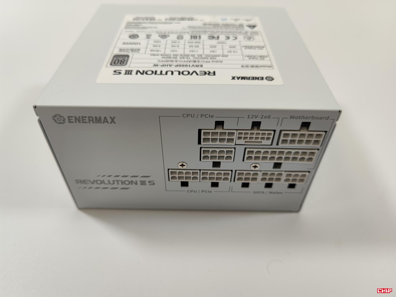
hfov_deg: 69.4
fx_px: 286
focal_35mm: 25
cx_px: 198
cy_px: 148
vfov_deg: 54.9
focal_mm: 6.78
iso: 58
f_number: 1.85
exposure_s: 1/100
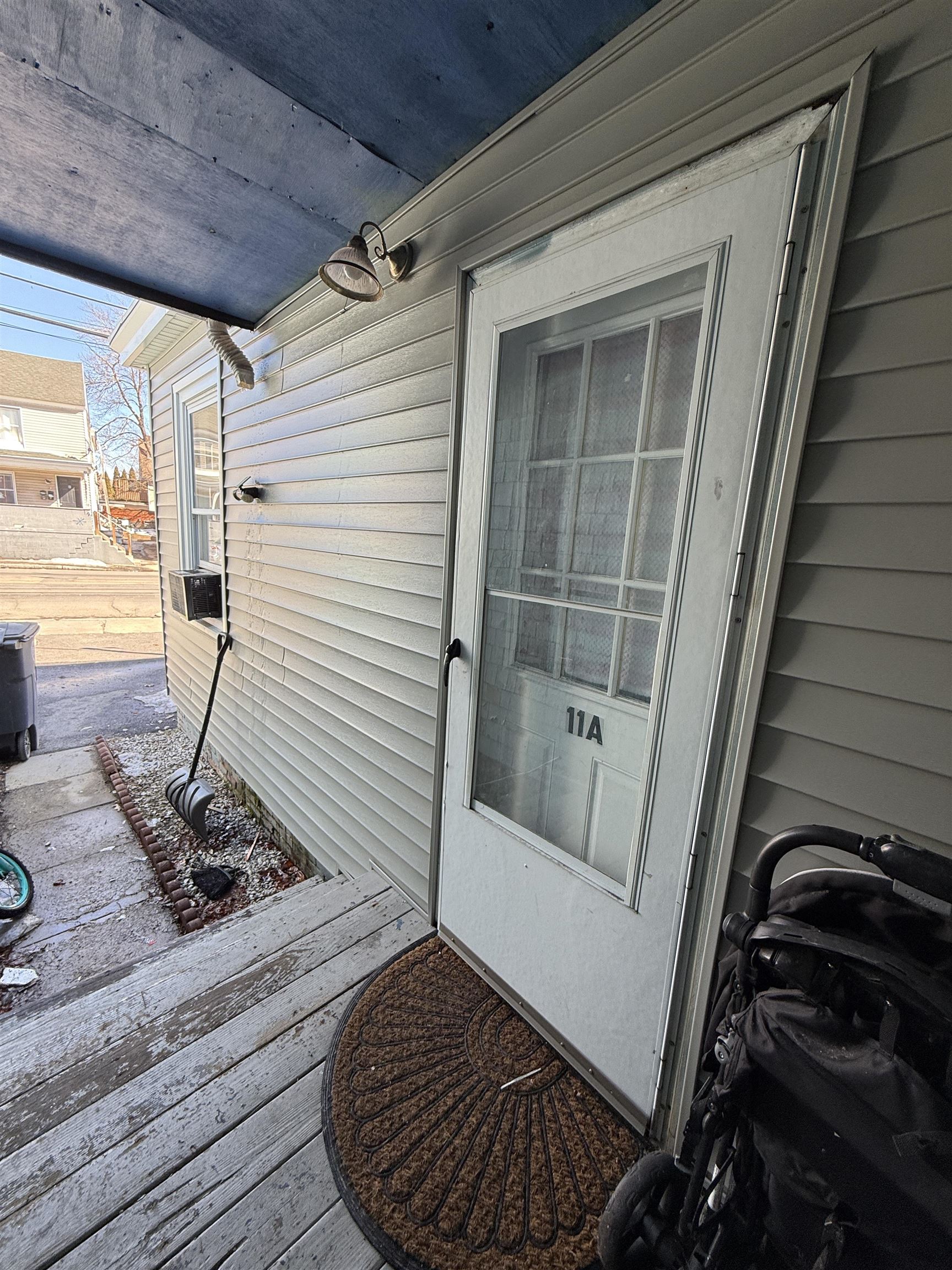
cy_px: 635
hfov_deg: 85.7
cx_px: 476
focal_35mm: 14
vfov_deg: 102.1
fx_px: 513
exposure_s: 1/99
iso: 50
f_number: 2.2
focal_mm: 2.22
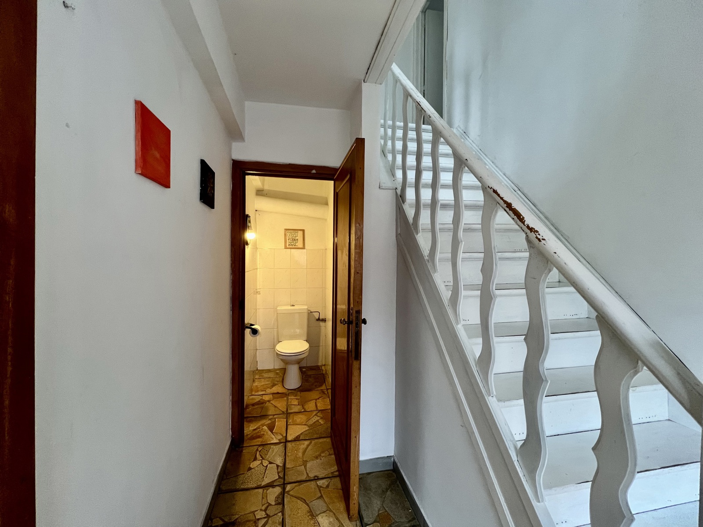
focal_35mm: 13
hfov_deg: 106.2
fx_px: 264
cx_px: 352
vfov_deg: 89.9
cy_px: 264
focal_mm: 1.57
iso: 250
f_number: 1.8
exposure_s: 1/50
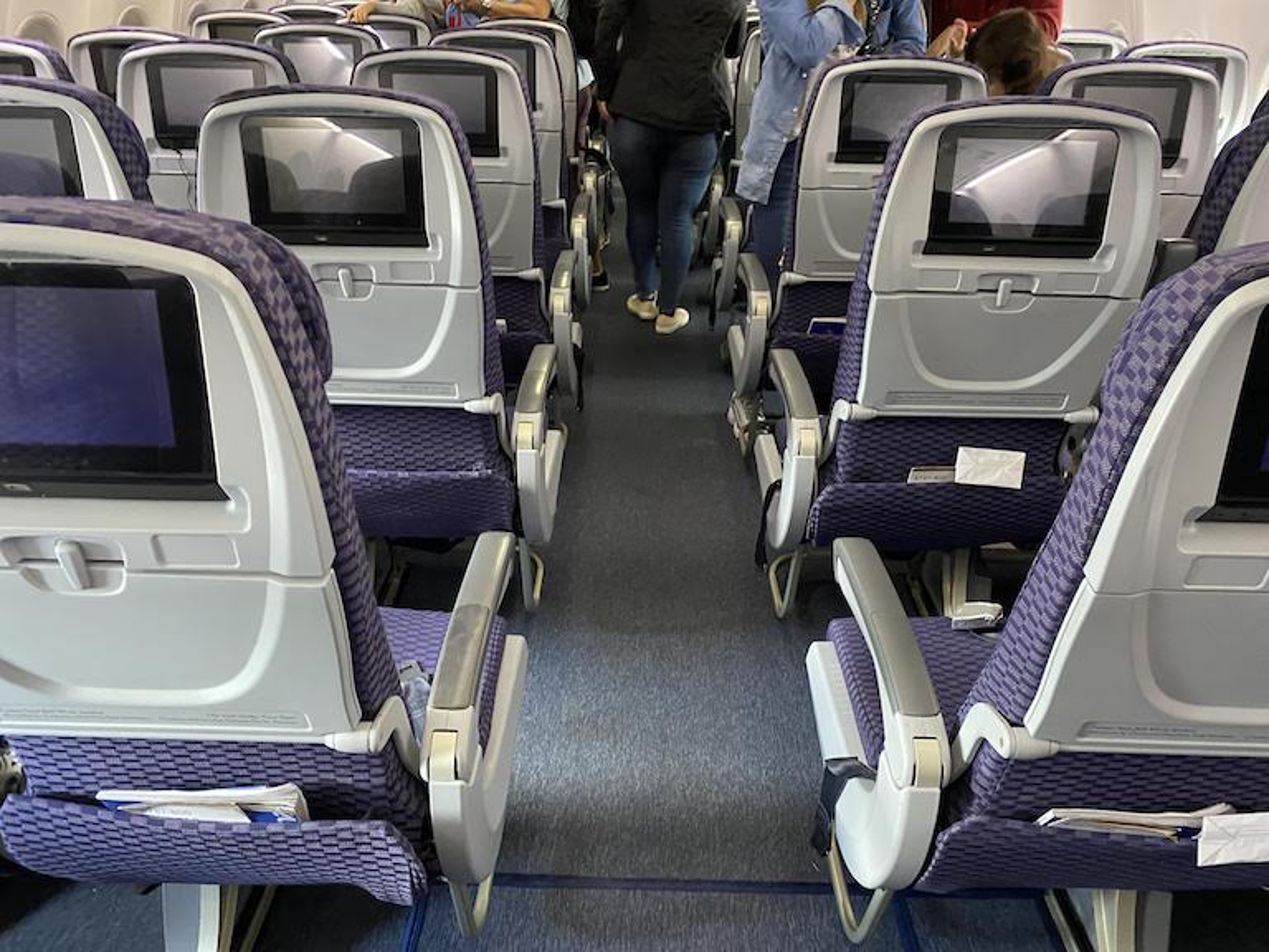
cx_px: 634
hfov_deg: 67.3
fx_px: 953
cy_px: 476
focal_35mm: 26
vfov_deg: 53.1
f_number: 1.8
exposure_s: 1/37
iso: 500
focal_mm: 4.25
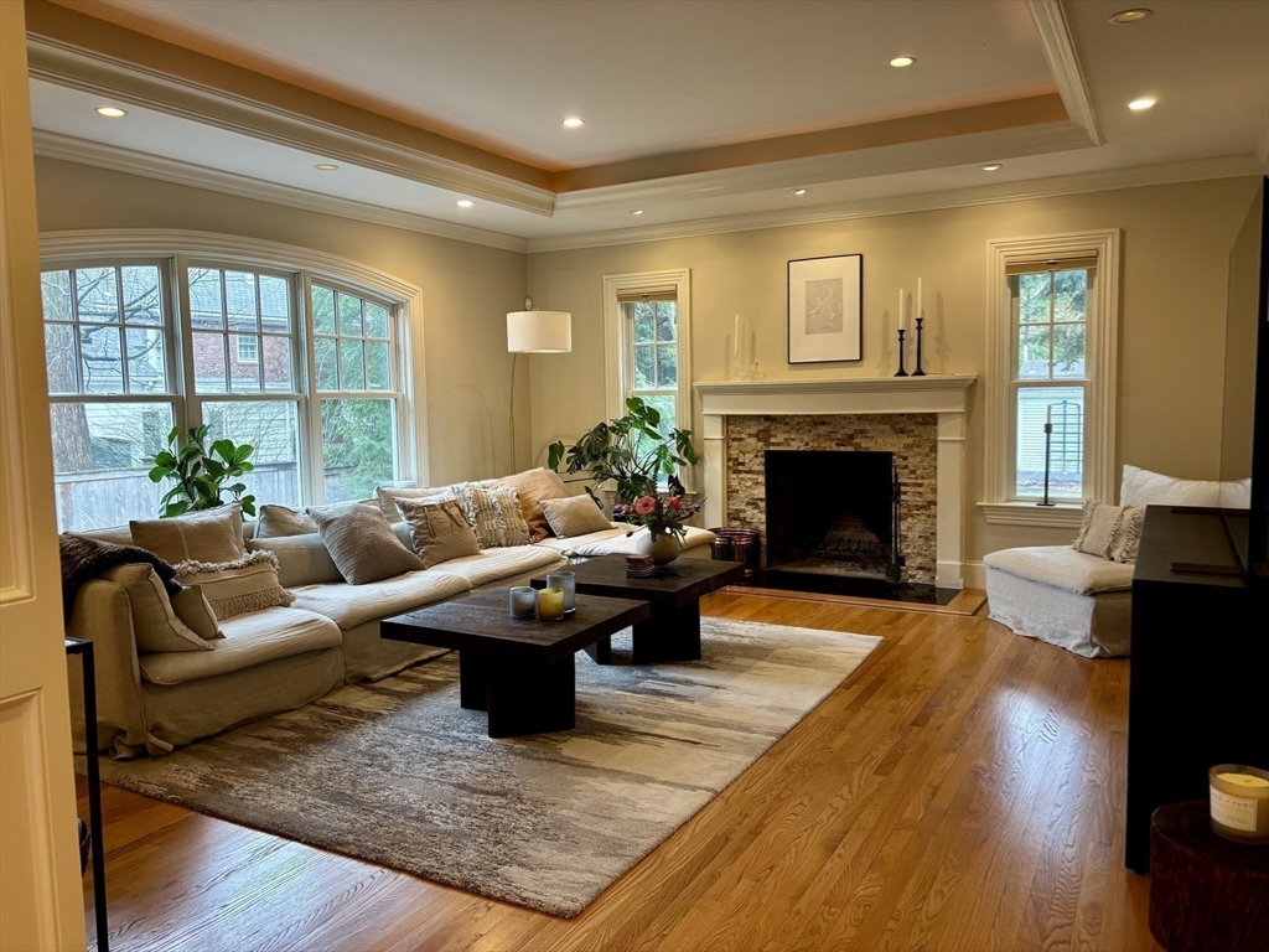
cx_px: 634
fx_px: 953
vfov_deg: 53.1
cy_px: 476
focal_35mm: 26
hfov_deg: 67.3
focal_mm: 5.96
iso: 80
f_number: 1.6
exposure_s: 1/60
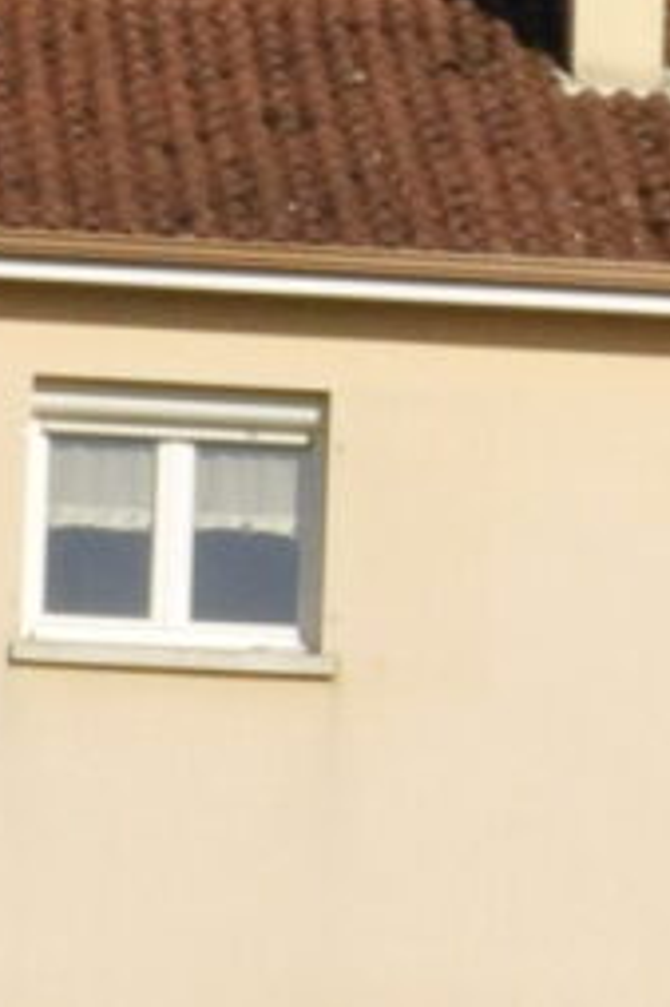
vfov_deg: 5.6
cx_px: 1653
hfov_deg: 3.7
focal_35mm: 363
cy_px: 1324
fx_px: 10147
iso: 800
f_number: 13
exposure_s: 1/640
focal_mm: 24
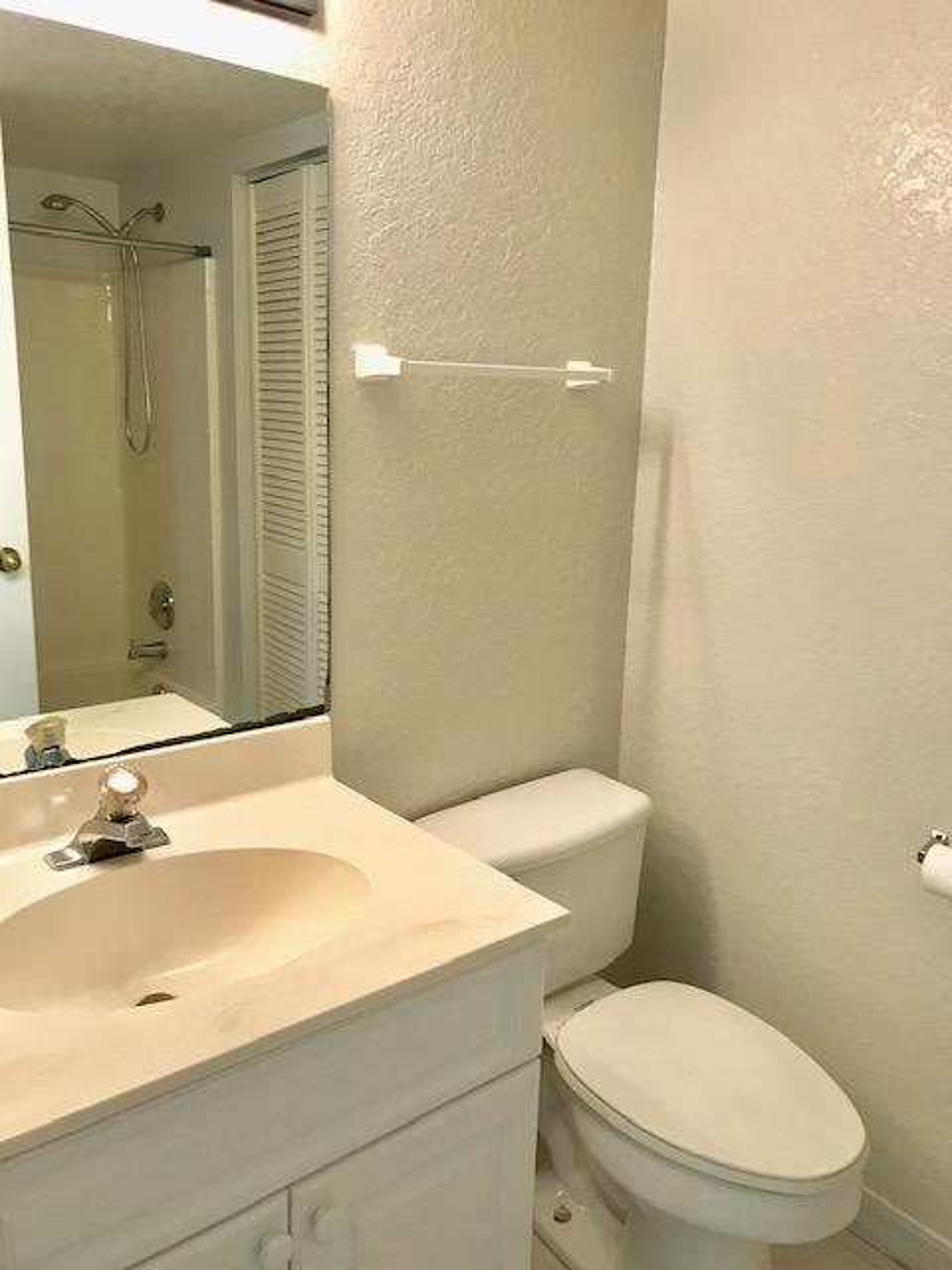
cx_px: 476
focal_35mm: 28
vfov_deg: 63.4
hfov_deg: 49.7
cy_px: 635
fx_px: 1027
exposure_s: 1/30
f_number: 1.8
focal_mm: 3.99
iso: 25
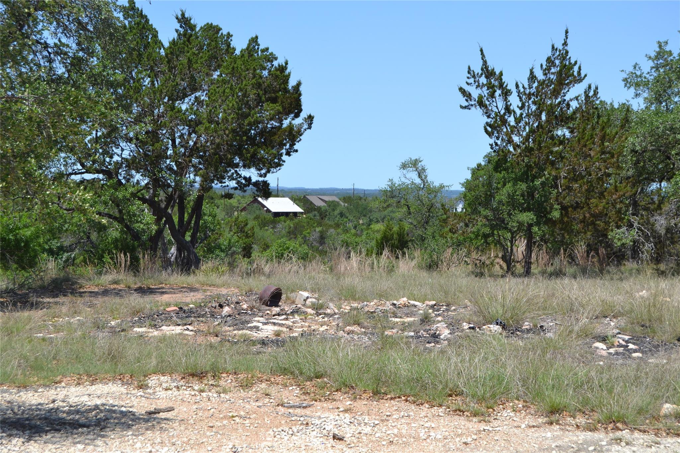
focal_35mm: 68
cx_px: 340
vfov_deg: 20.2
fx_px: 1275
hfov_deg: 29.9
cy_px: 226
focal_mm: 45
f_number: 8
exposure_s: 1/250
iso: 100
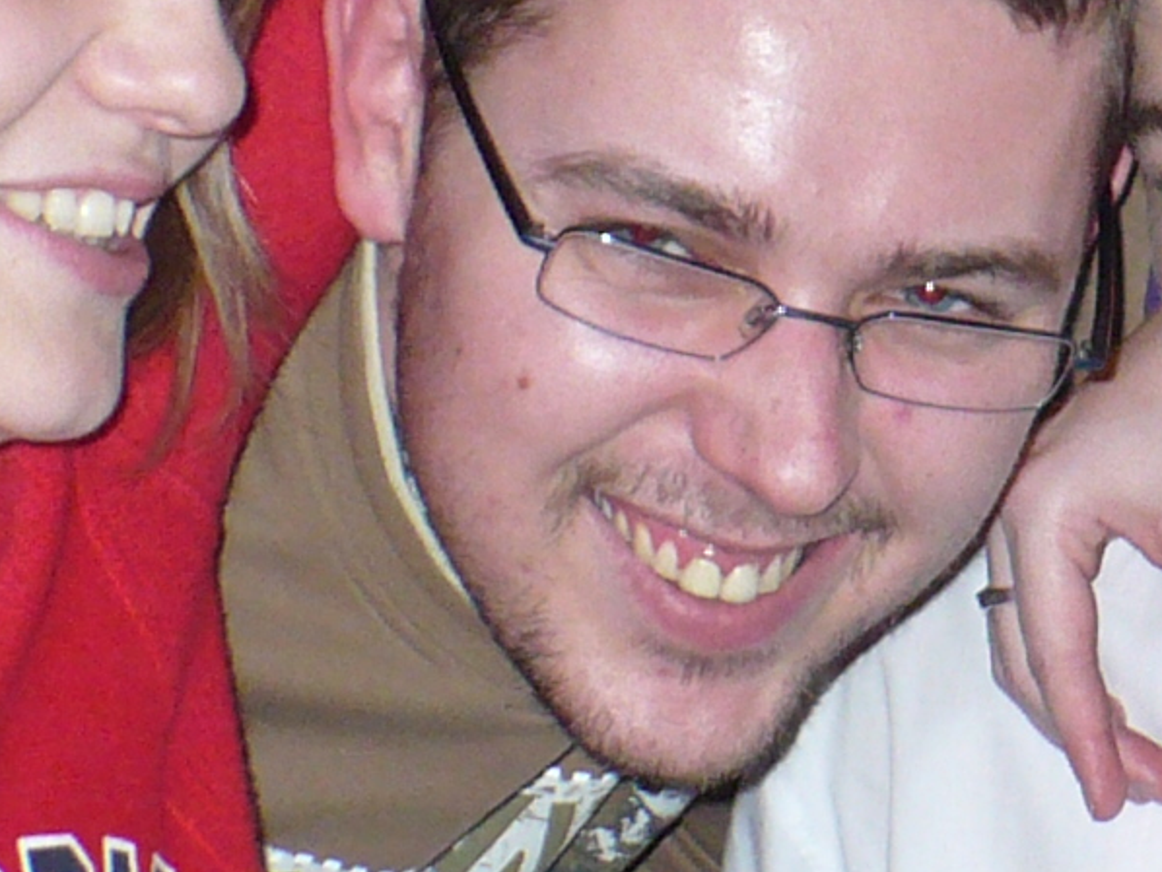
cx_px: 1211
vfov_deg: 7.8
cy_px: 336
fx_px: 6381
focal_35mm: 190
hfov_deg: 10.3
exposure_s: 1/30
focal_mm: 6.1
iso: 160
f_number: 2.8
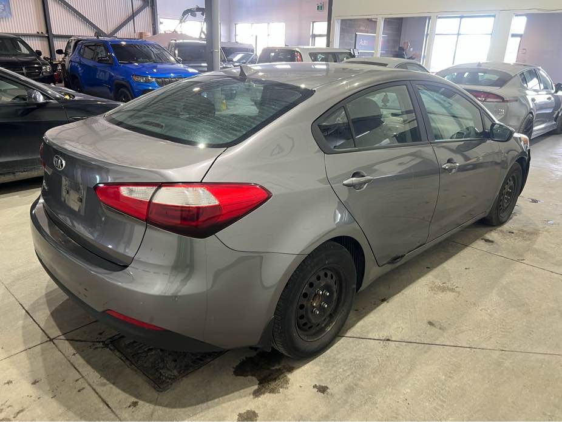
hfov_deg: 67.3
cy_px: 211
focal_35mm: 26
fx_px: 422
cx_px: 281
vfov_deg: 53.1
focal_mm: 5.7
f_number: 1.5
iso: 100
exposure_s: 1/60
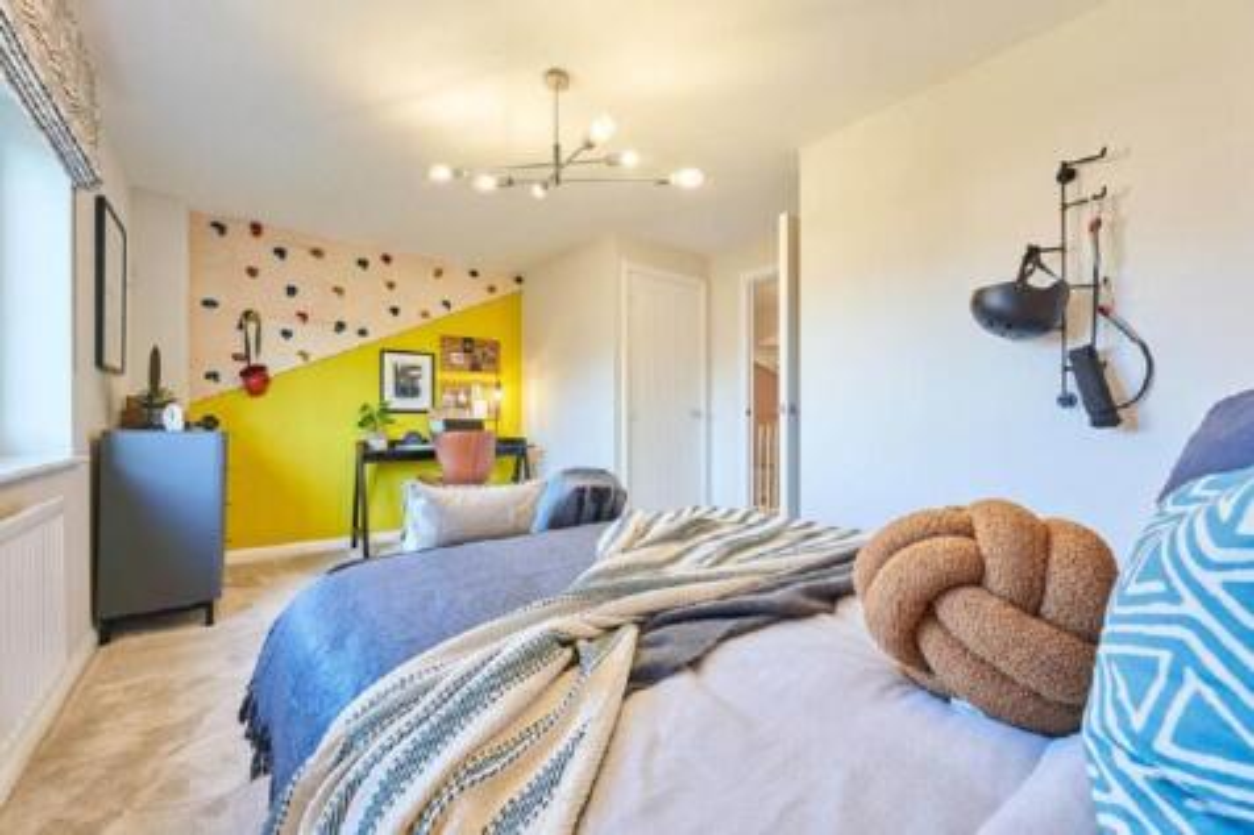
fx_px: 487
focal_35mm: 14
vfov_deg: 81.2
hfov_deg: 104.3
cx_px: 627
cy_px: 418
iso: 100
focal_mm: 14
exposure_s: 1/3
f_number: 10
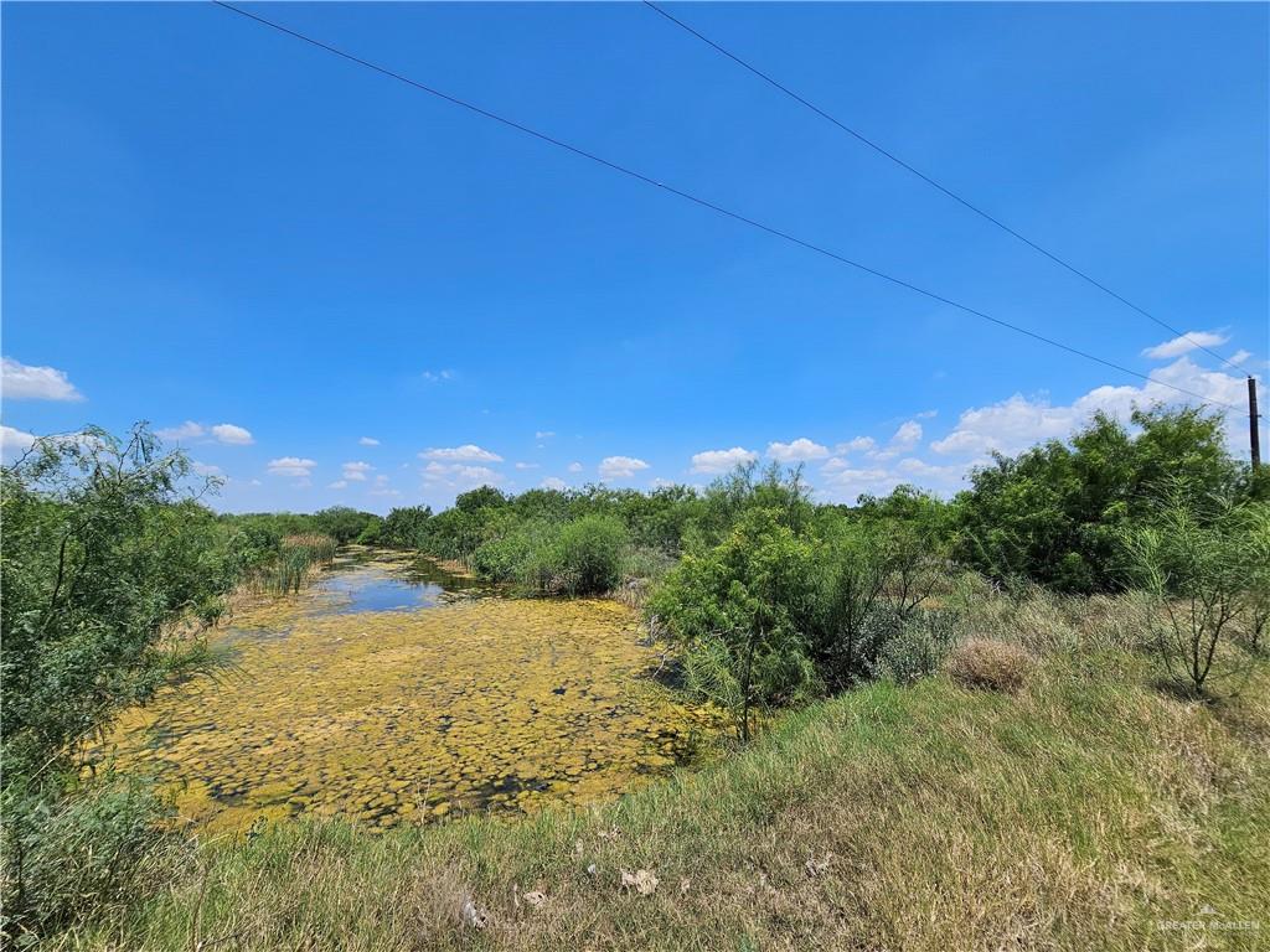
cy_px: 476
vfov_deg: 89.9
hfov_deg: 106.2
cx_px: 635
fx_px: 477
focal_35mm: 13
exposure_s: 1/3540
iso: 50
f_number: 2.2
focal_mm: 2.2
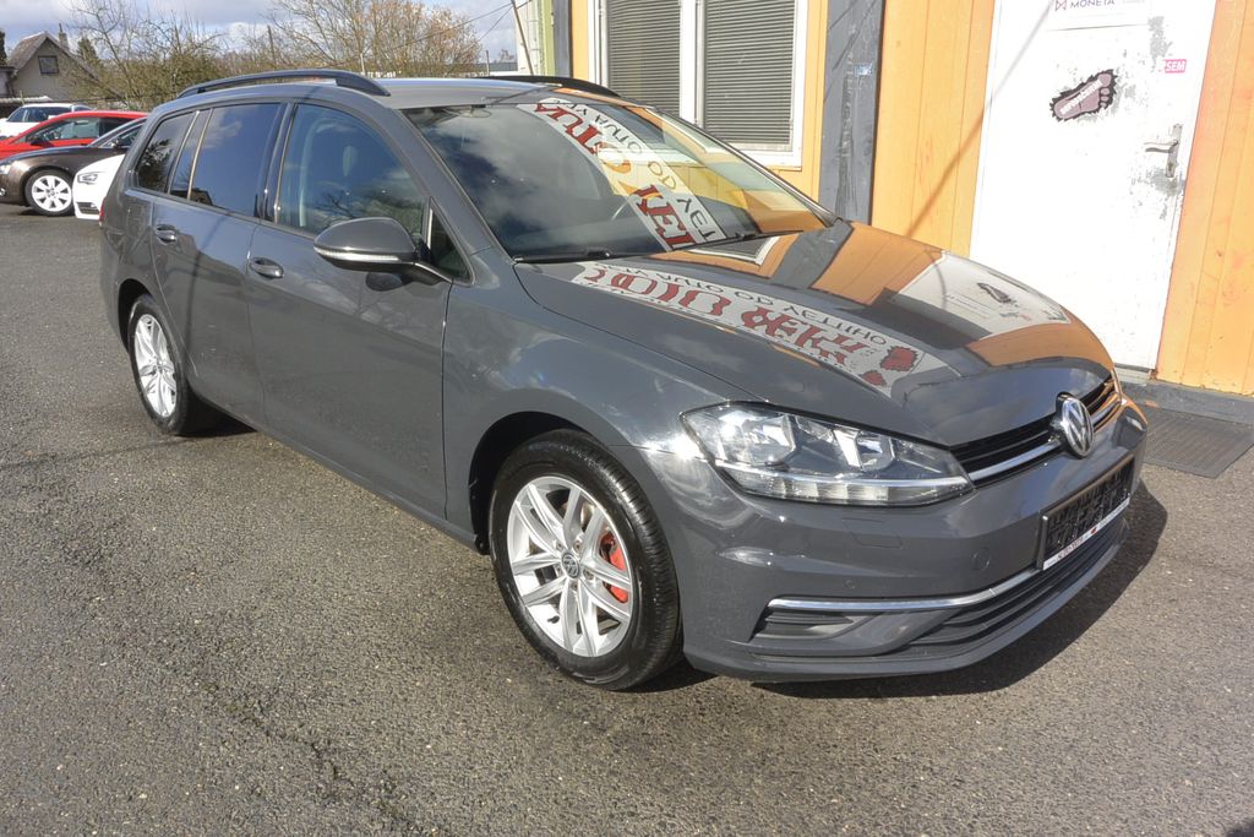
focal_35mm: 27
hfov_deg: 67.4
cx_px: 627
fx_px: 941
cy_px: 418
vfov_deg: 47.9
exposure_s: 1/250
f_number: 10
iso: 160
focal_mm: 10
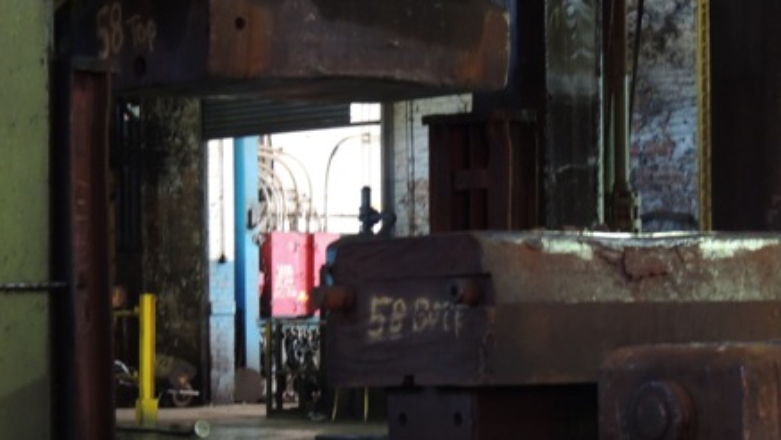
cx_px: 390
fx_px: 3521
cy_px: 263
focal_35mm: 170
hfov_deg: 12.7
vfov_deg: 7.1
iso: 800
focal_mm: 27.6
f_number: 4.4
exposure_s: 1/8
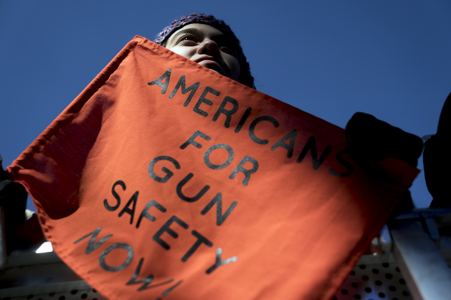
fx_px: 564
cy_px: 150
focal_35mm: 45
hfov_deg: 43.6
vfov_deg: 29.9
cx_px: 226
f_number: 3.2
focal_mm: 45
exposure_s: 1/1600
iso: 50
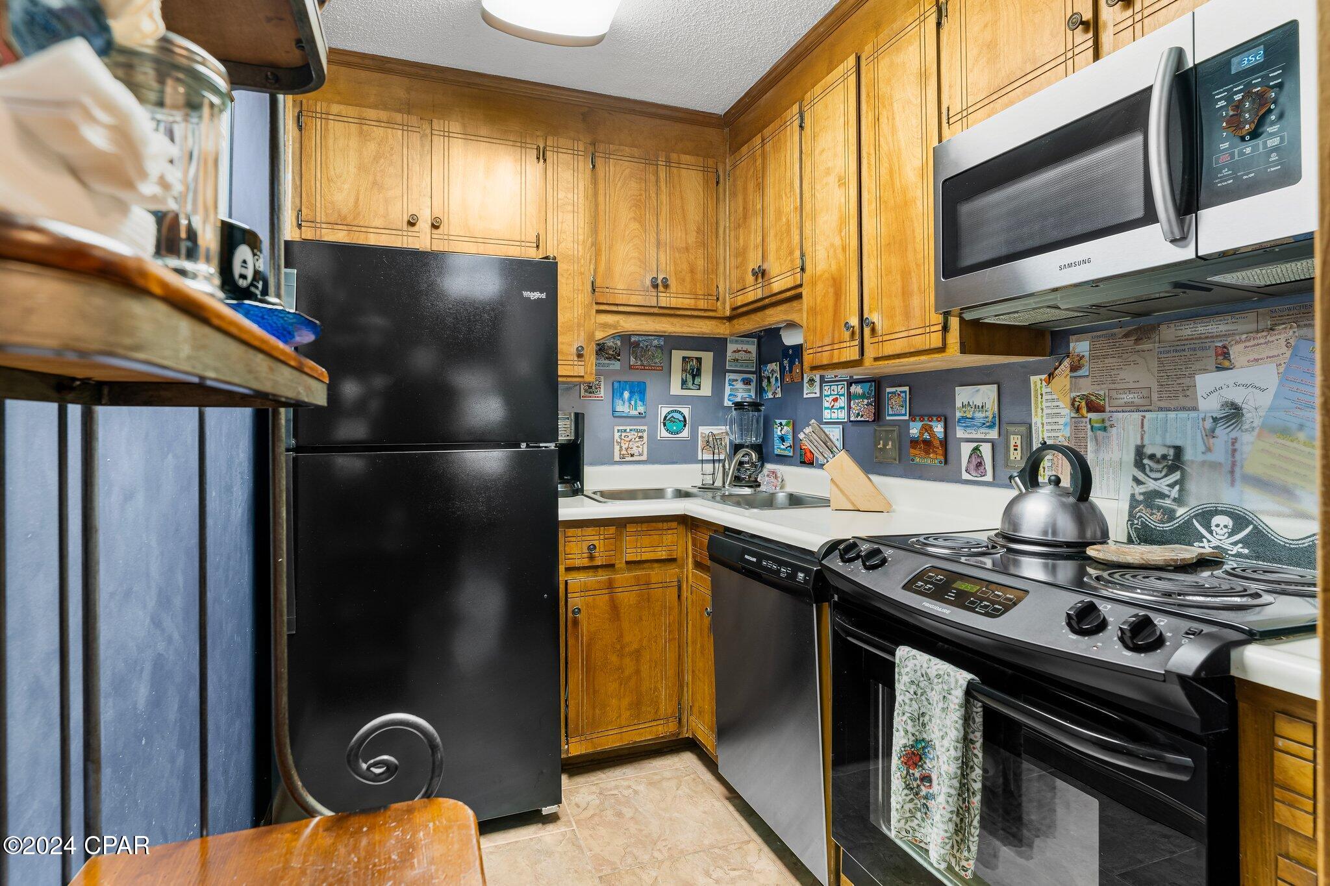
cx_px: 665
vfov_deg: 68.0
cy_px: 443
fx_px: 658
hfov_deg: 90.6
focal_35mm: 18
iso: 400
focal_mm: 17.8
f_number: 7.1
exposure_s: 1/2.5
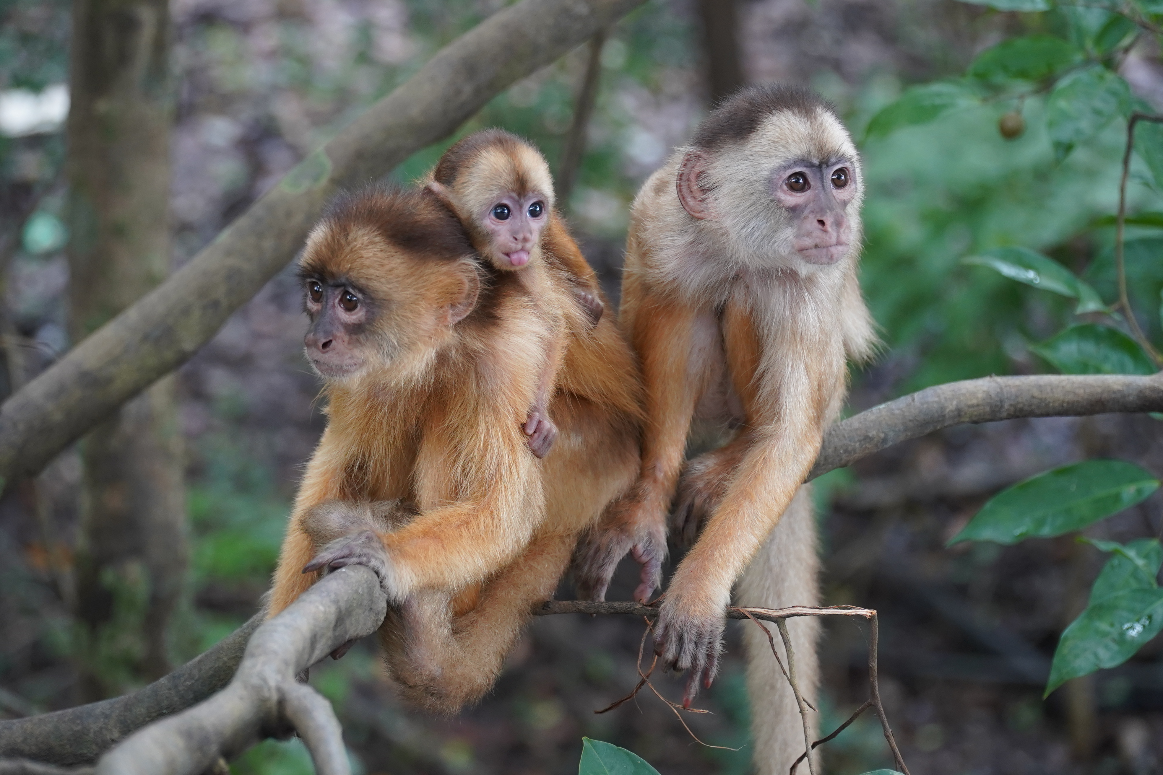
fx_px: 3715
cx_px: 582
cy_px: 388
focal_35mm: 115
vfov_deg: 11.9
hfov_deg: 17.8
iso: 1000
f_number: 4
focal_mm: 77
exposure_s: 1/160
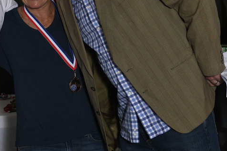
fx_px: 920
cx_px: 63
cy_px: 26
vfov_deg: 9.4
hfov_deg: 14.0
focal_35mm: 146
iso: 320
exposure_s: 1/125
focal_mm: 70
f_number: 9
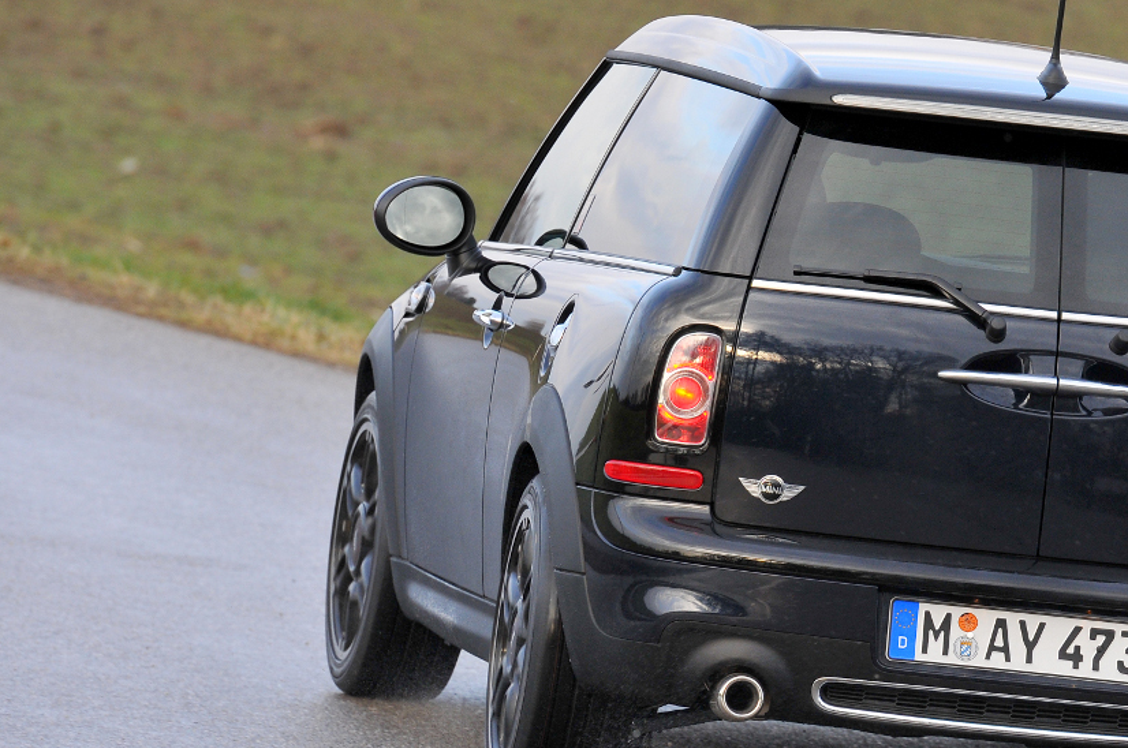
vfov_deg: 2.9
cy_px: 388
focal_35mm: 465
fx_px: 14547
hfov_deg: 4.4
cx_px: 858
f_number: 4.8
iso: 400
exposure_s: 1/500
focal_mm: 200
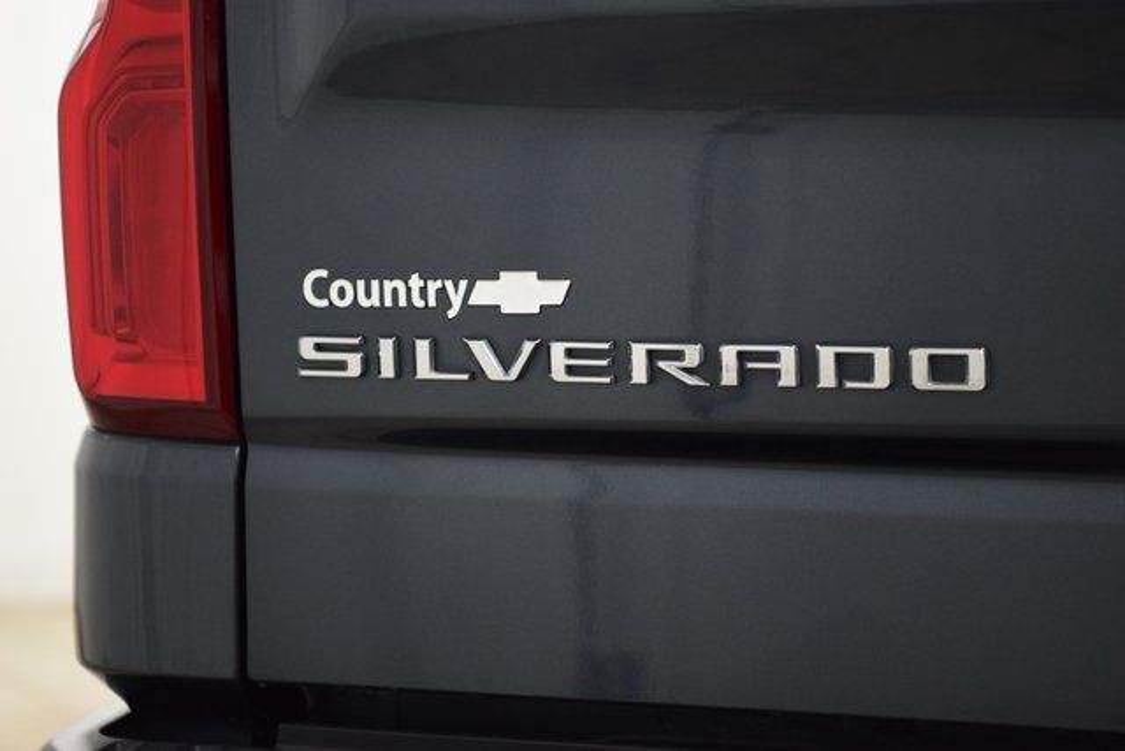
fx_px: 3282
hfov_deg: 19.5
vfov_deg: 13.0
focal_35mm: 105
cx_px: 562
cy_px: 376
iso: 1600
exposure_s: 1/80
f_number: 2.8
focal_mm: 70
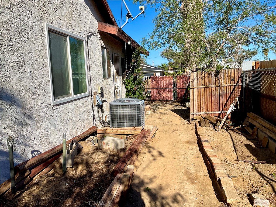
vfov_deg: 48.2
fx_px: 231
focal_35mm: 29
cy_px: 104
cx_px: 138
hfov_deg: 61.7
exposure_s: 1/2959
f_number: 1.8
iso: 16
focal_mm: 3
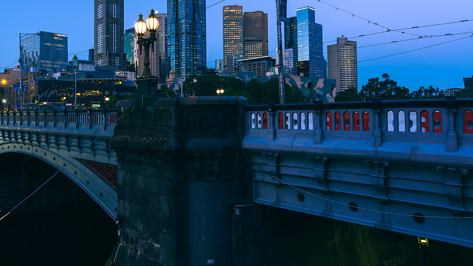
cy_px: 95
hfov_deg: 65.7
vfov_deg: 39.8
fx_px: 364
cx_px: 200
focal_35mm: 29
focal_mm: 20
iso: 31
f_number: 11
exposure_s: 6
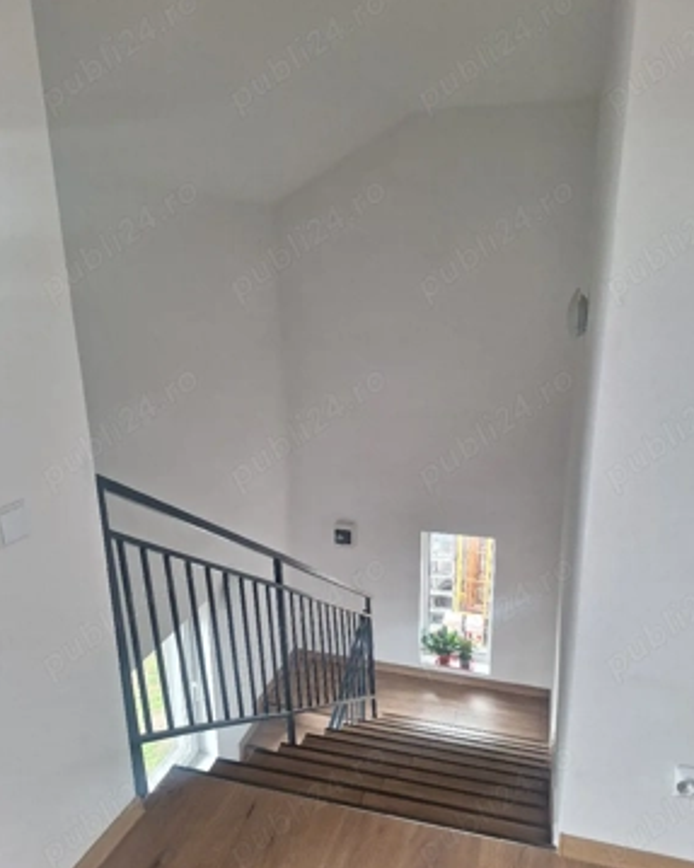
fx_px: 642
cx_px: 355
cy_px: 457
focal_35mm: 25
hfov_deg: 56.8
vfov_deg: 68.1
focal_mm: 5.54
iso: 250
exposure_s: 1/40
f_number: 1.8
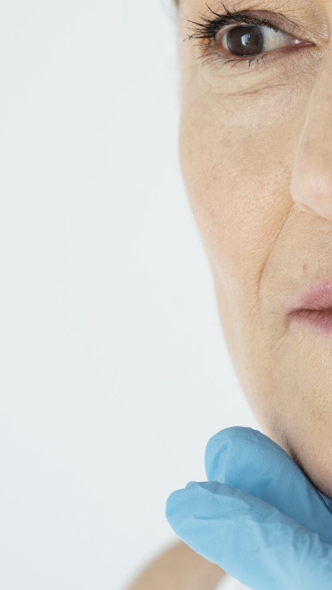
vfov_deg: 12.4
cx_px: 422
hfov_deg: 7.0
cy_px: 189
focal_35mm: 173
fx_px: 2709
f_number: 5.6
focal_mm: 70
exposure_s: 1/160
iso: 320
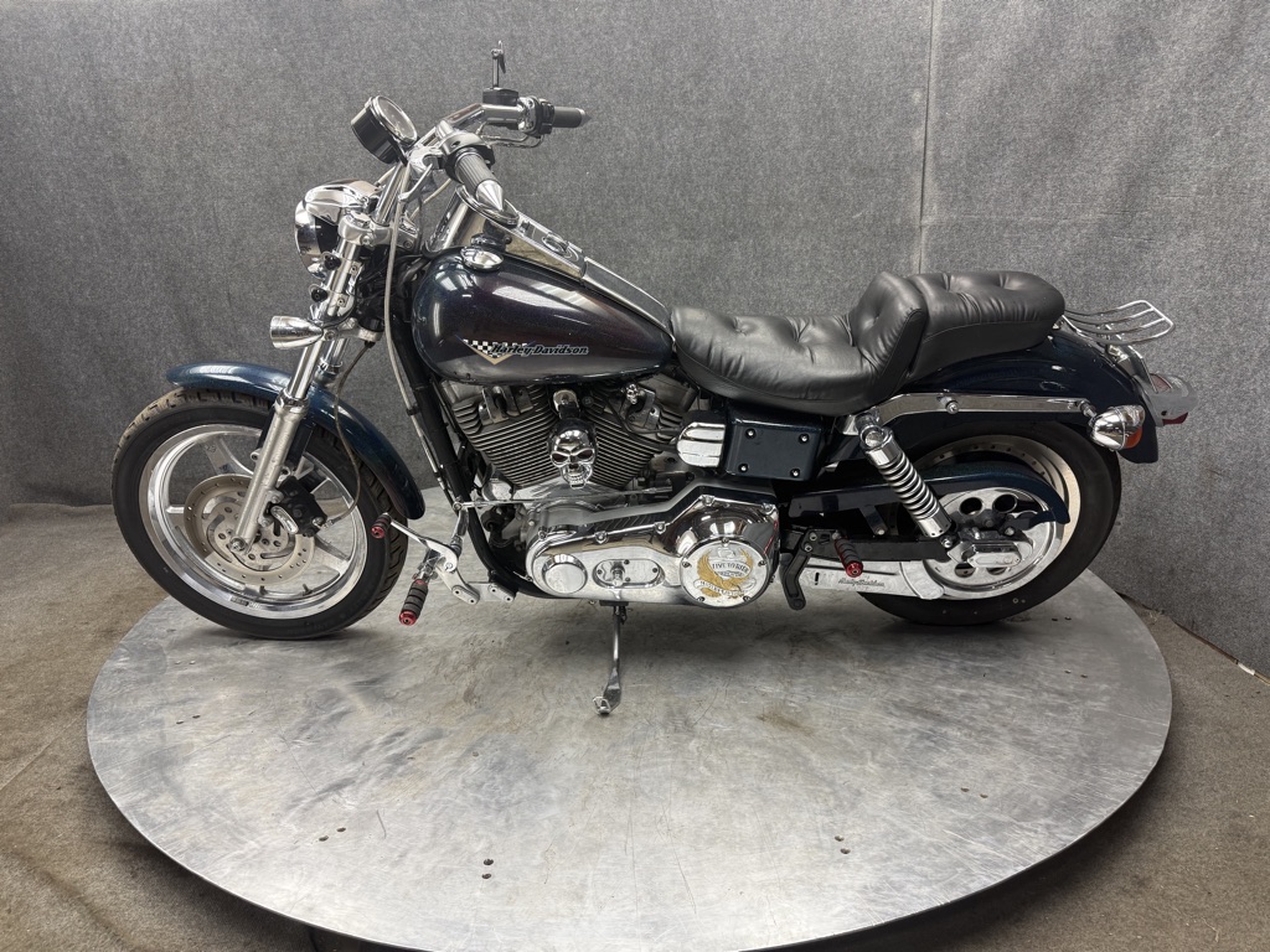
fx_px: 881
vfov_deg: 56.8
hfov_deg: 71.6
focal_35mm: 24
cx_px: 635
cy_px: 476
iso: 125
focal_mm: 6.76
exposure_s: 1/120
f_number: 1.78
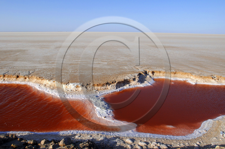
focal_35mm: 26
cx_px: 112
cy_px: 74
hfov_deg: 70.5
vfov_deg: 50.3
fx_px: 159
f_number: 9
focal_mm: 17
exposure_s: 1/320
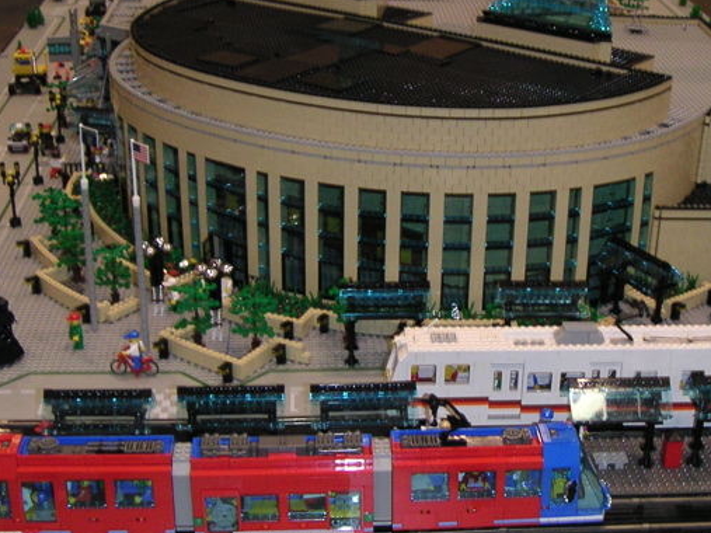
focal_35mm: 60
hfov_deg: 32.2
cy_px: 290
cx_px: 398
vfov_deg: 24.4
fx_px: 1232
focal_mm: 6
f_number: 2.8
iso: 160
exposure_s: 1/45
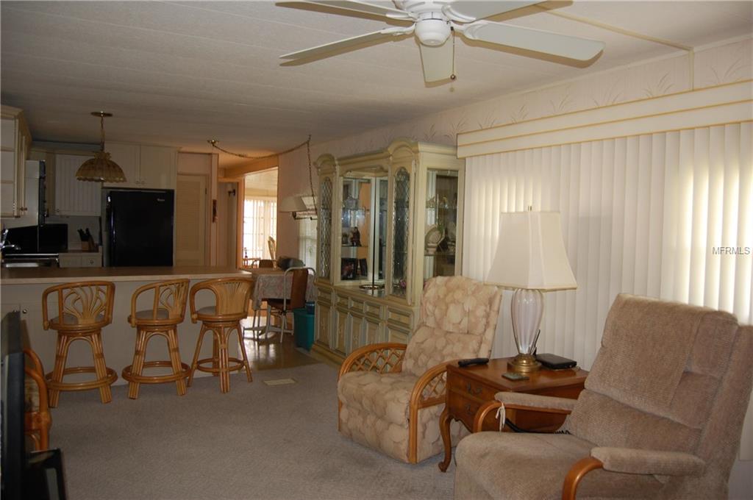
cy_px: 250
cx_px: 376
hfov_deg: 67.4
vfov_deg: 47.8
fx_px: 564
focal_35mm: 27
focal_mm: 18
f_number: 3.5
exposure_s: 1/60
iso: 400
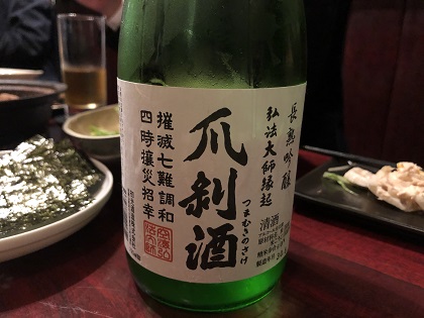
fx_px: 343
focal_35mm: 28
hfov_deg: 63.4
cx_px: 212
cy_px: 159
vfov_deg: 49.7
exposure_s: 1/6
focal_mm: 3.99
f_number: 1.8
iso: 80
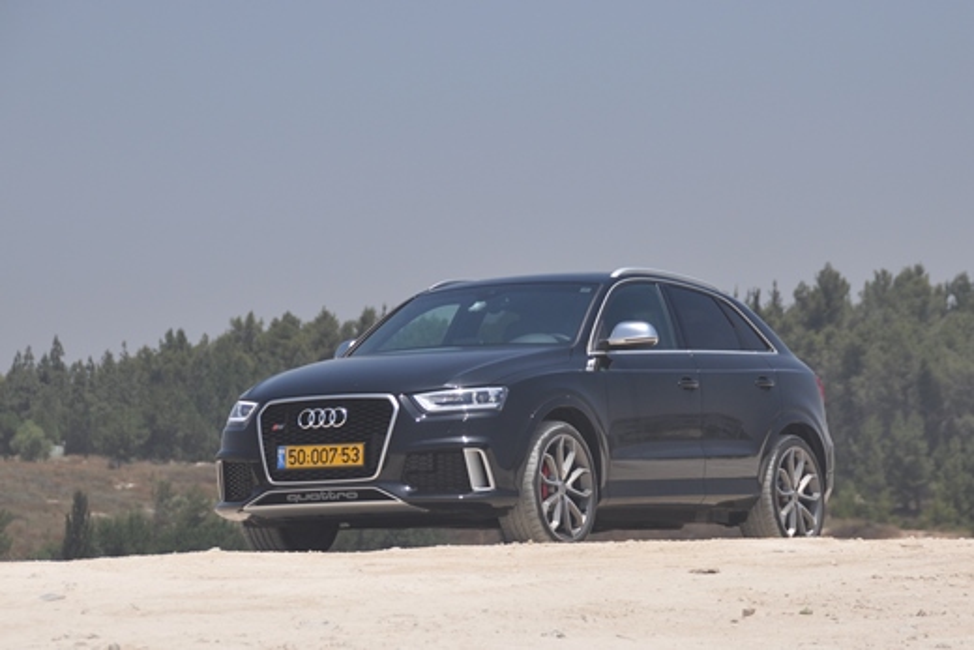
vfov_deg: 10.2
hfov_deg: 15.2
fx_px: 3653
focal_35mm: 135
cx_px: 487
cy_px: 325
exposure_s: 1/2000
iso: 250
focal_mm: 90
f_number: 5.6
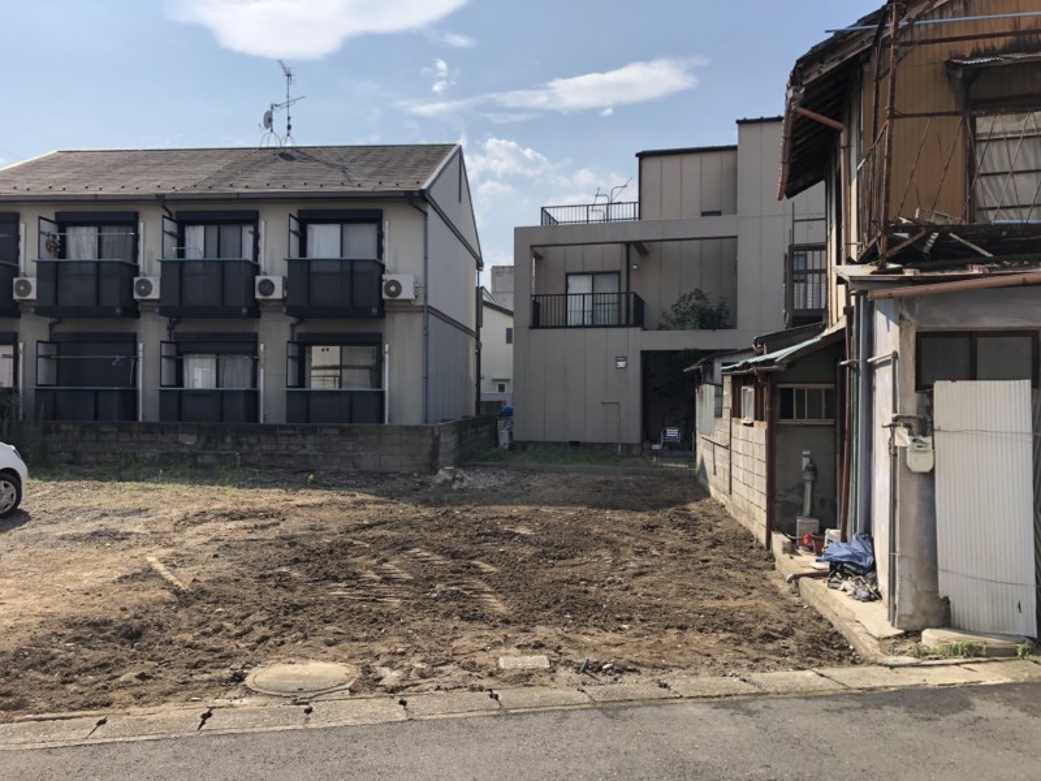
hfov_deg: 63.4
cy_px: 390
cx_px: 520
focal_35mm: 28
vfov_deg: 49.7
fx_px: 842
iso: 20
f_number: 1.8
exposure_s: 1/1919
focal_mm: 3.99
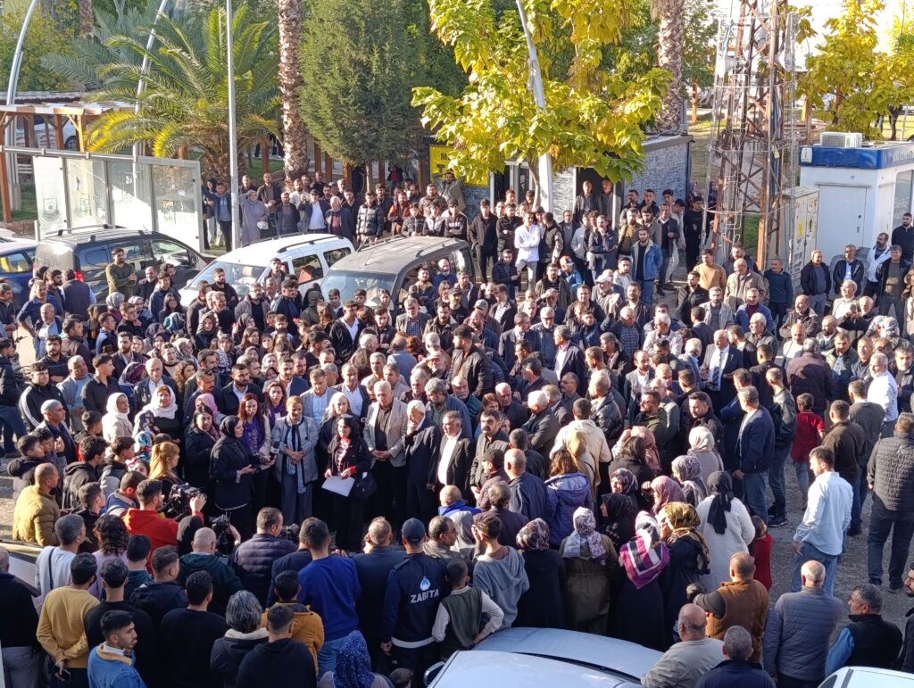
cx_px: 457
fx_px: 1216
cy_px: 344
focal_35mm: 46
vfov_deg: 31.6
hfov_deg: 41.2
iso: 62
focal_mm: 6.11
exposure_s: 1/100
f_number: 1.65
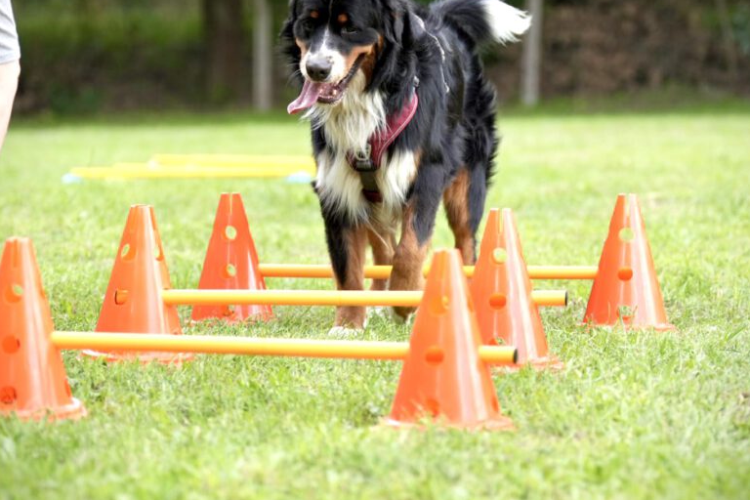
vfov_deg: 8.4
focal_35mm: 164
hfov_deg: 12.5
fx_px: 3416
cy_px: 198
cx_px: 373
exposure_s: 1/1000
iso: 640
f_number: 4
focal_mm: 123
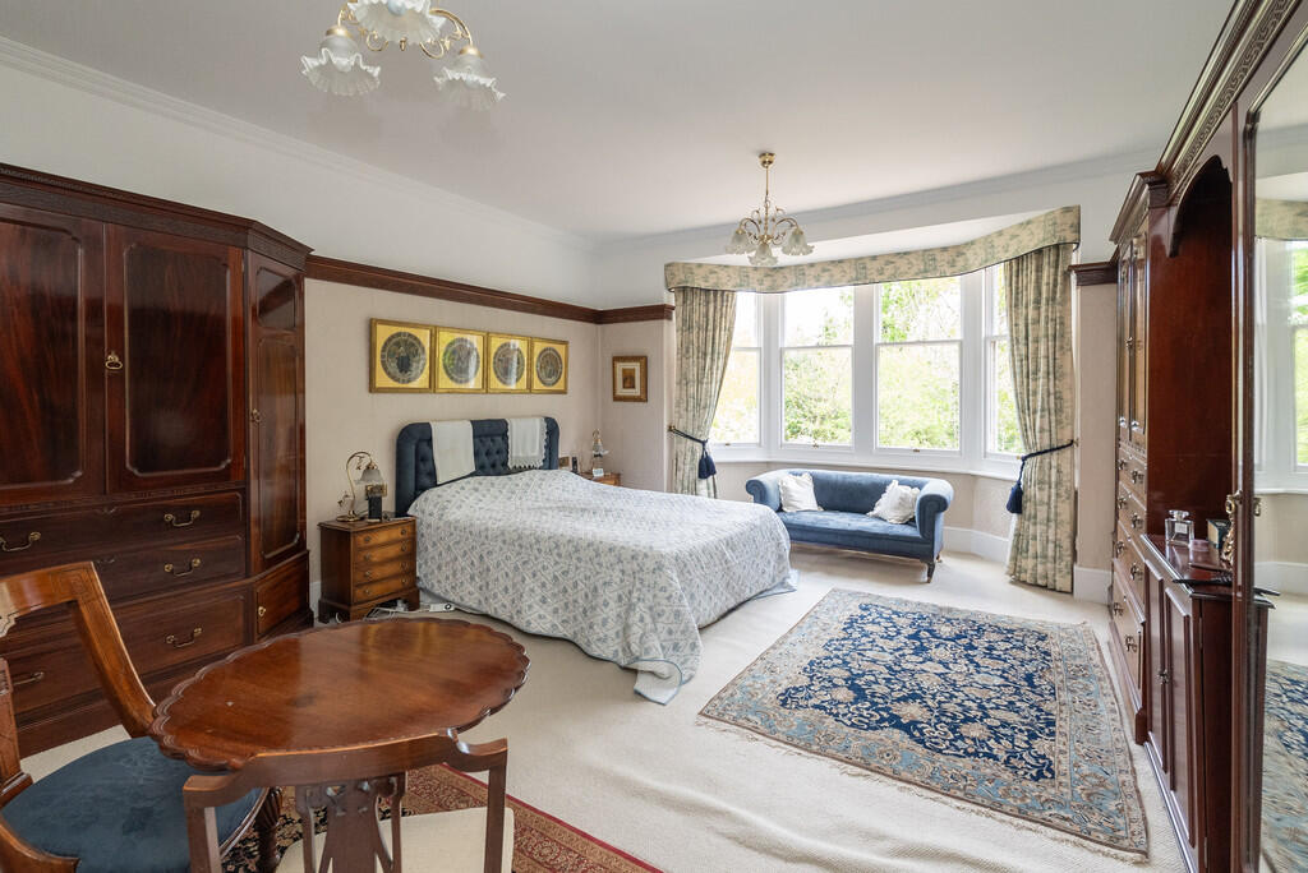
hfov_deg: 96.7
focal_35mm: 16
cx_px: 654
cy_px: 436
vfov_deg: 73.8
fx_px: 582
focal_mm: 16
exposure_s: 1/100
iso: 1600
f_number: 7.1
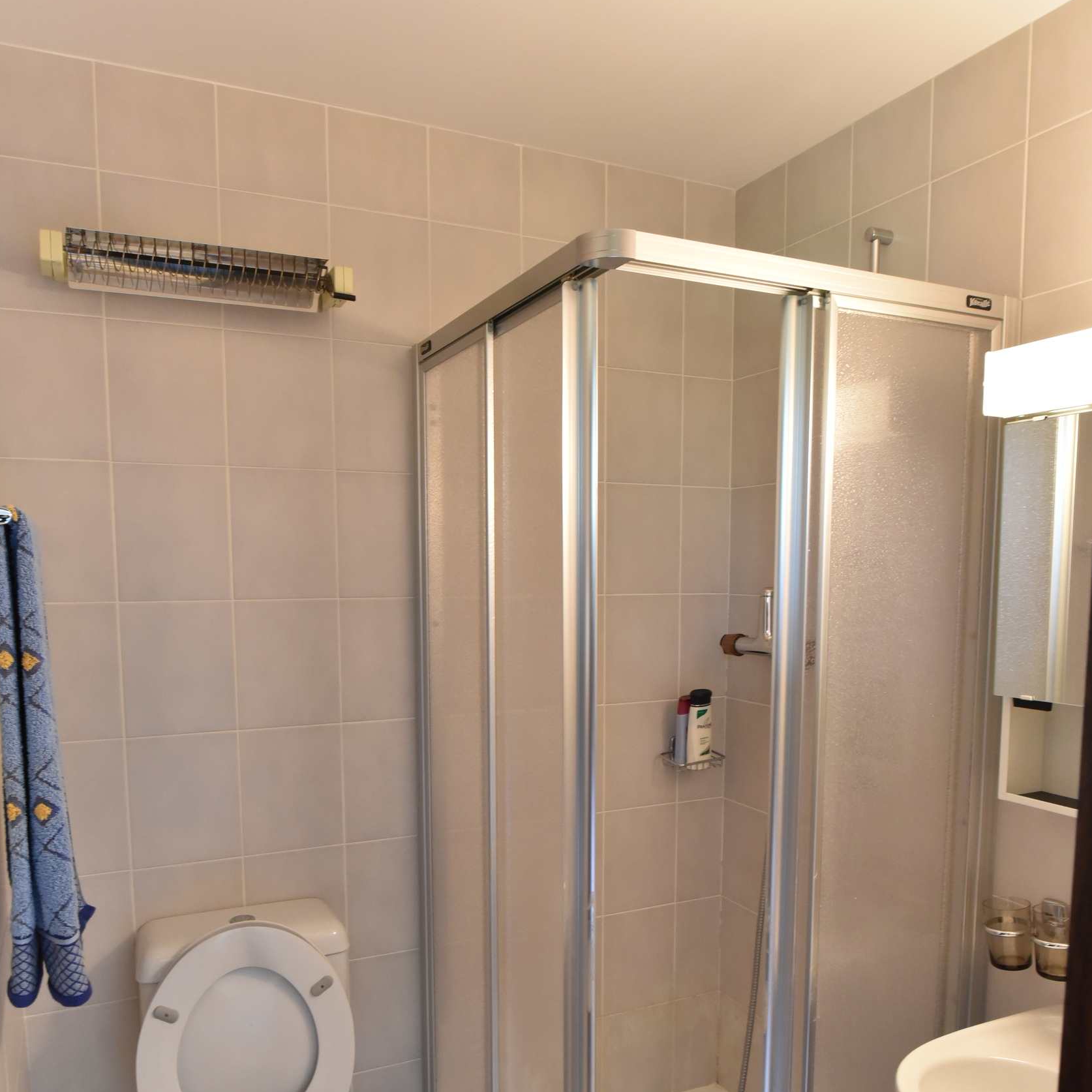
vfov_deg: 60.3
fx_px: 928
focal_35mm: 26
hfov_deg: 60.9
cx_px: 553
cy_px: 671
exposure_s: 1/13
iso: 3200
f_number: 11
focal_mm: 20
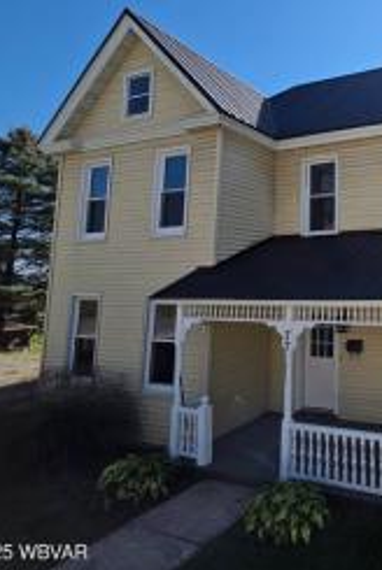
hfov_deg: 44.0
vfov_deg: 77.8
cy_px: 235
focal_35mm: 22
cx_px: 420
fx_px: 349
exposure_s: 1/2985
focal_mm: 2.2
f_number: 1.9
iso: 40
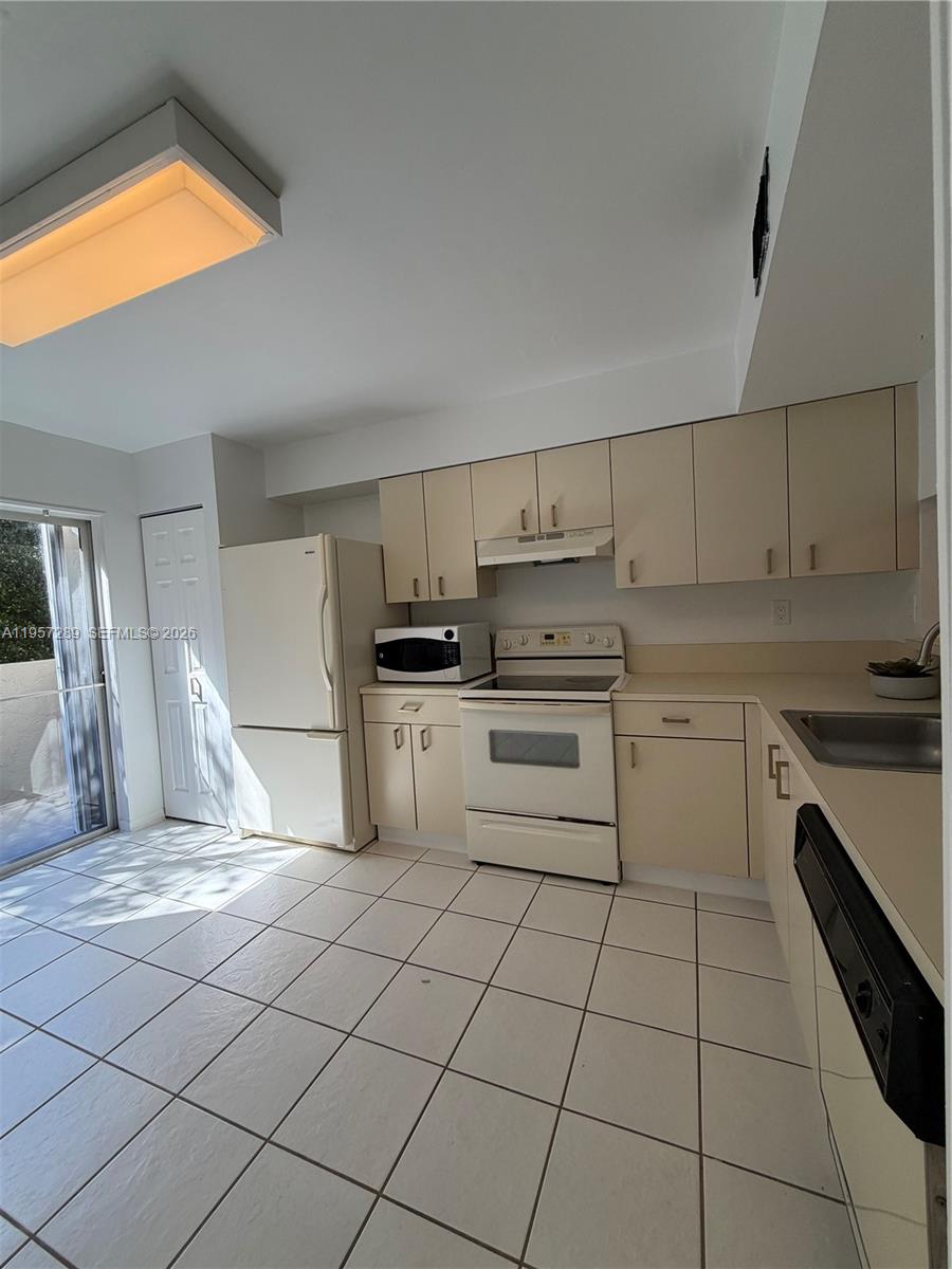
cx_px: 476
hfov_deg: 85.7
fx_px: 513
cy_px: 634
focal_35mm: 14
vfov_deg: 102.1
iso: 80
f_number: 2.2
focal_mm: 2.22
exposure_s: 1/120
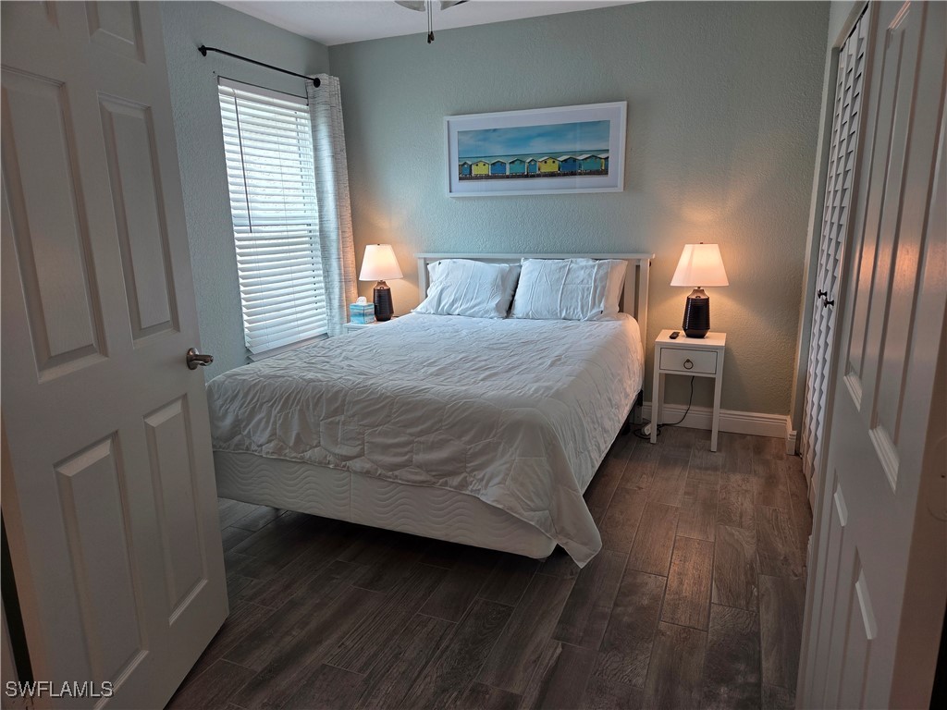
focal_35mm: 23
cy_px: 355
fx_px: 629
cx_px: 474
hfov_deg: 73.9
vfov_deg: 58.9
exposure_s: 1/120
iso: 50
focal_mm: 5.4
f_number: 1.8
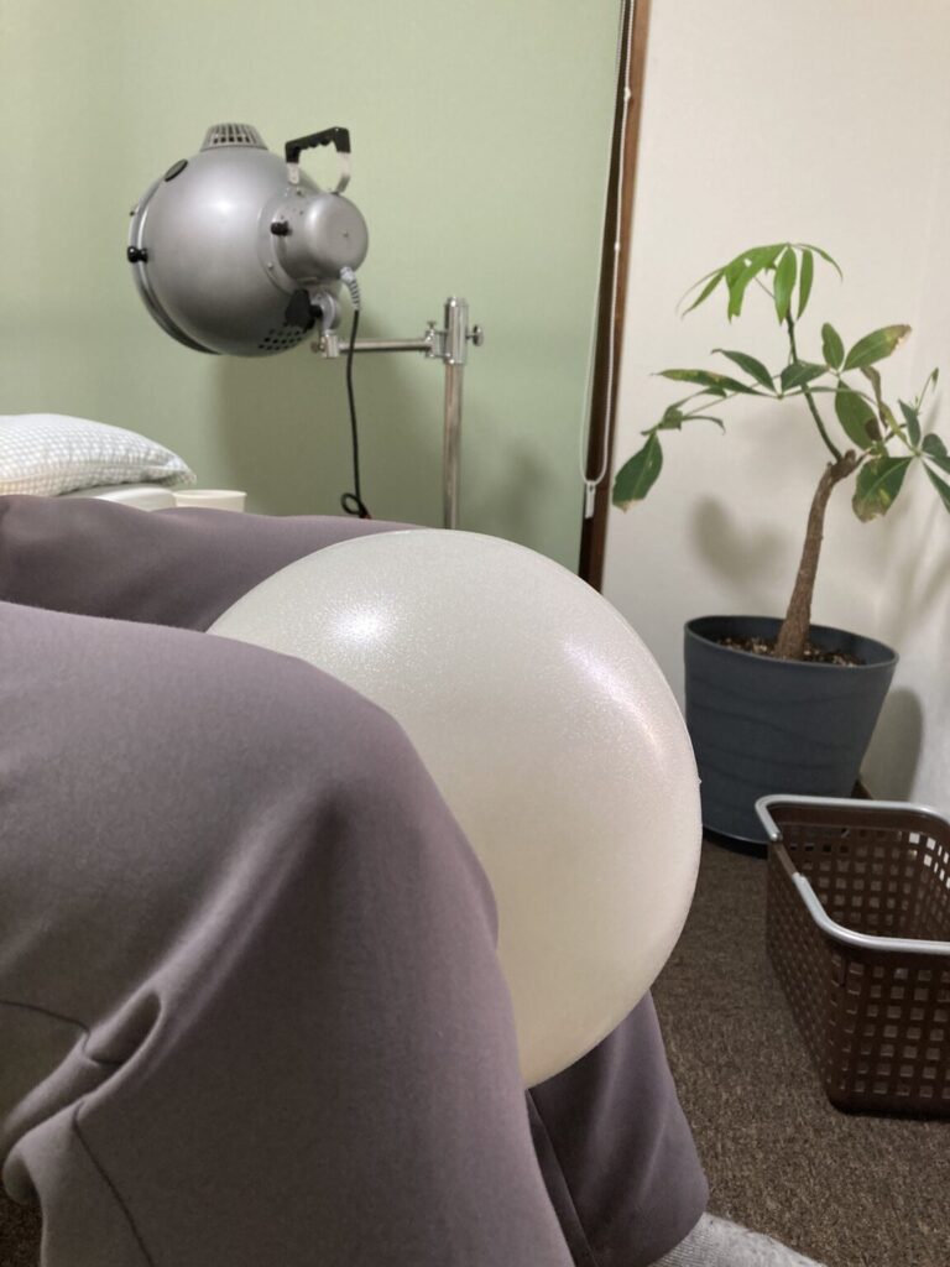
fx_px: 1025
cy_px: 634
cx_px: 475
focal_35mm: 28
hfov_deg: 49.7
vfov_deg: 63.4
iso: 160
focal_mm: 3.99
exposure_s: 1/60
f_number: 1.8
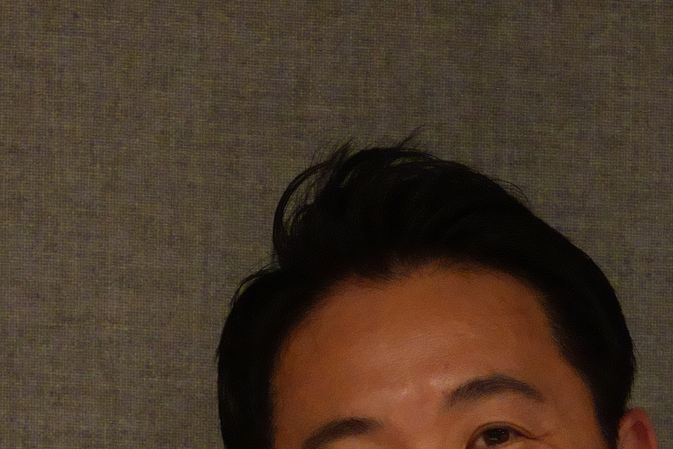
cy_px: 1019
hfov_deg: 6.3
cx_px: 104
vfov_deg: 4.1
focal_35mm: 326
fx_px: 6084
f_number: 6.3
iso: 2000
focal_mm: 63.3
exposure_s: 1/80
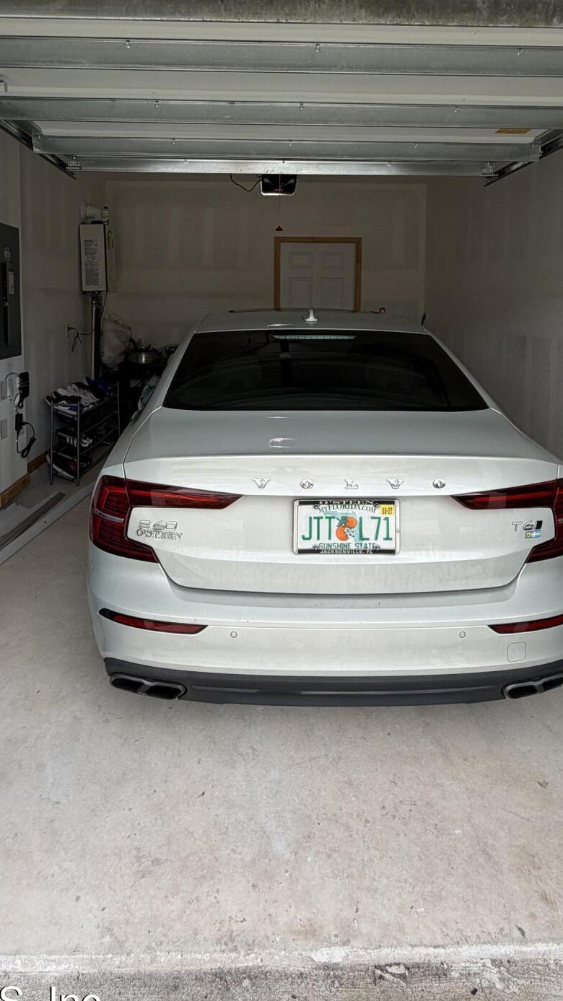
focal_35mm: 22
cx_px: 269
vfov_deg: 78.9
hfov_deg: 51.5
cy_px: 346
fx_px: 584
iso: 64
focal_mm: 2.22
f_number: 2.2
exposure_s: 1/451
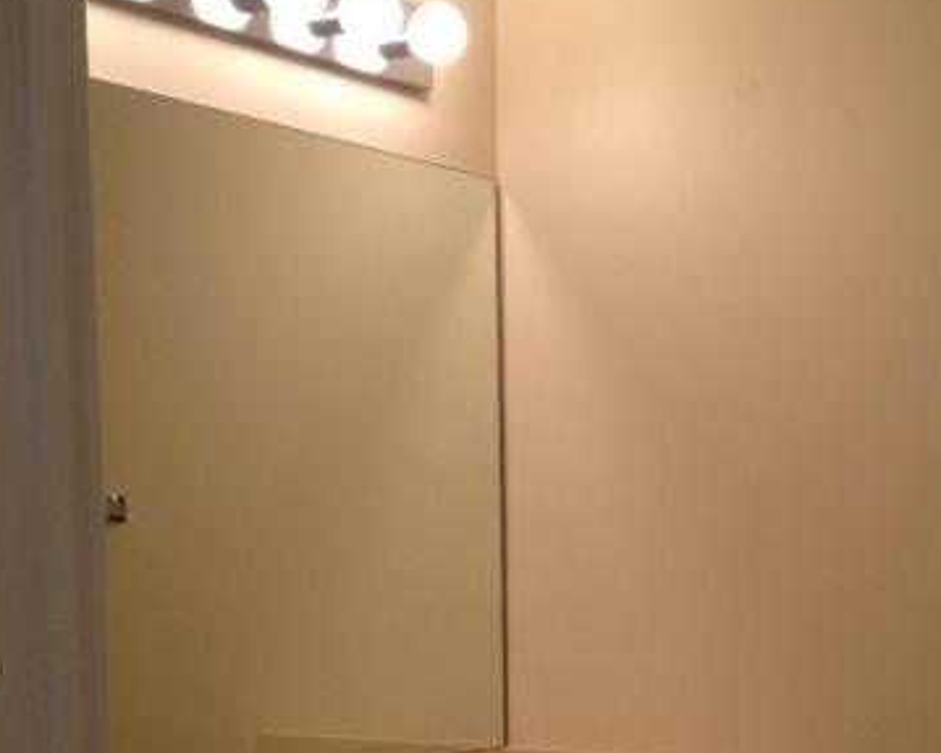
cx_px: 588
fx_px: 2032
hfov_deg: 26.0
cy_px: 674
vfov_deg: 20.6
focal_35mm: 73
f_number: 2.4
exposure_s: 1/60
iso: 50
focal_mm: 4.28
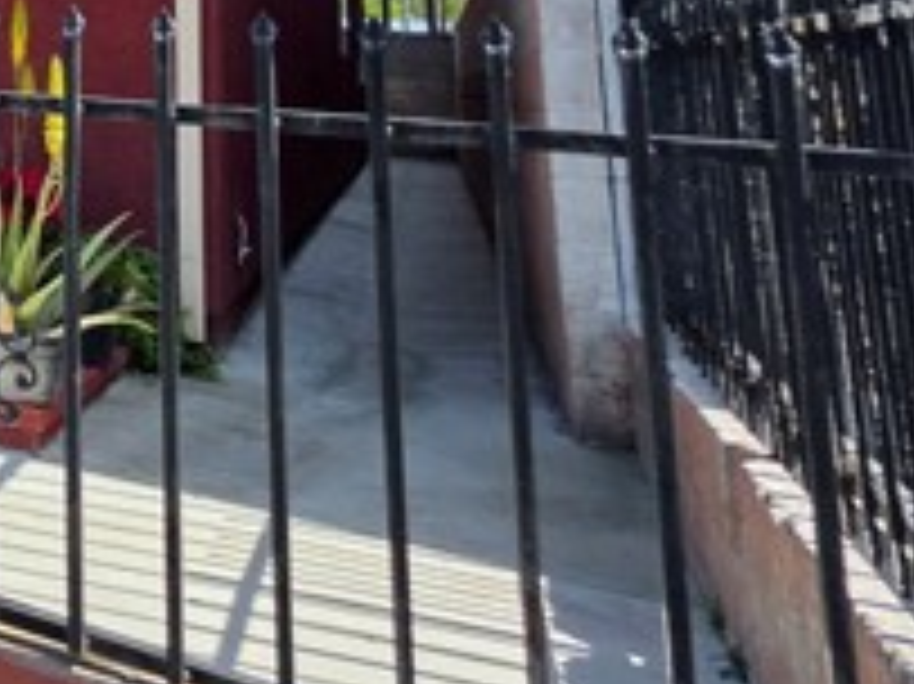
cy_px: -126
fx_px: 1082
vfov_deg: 30.2
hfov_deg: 31.6
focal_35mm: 41
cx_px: -347
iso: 40
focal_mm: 2.2
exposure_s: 1/1272
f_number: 1.9
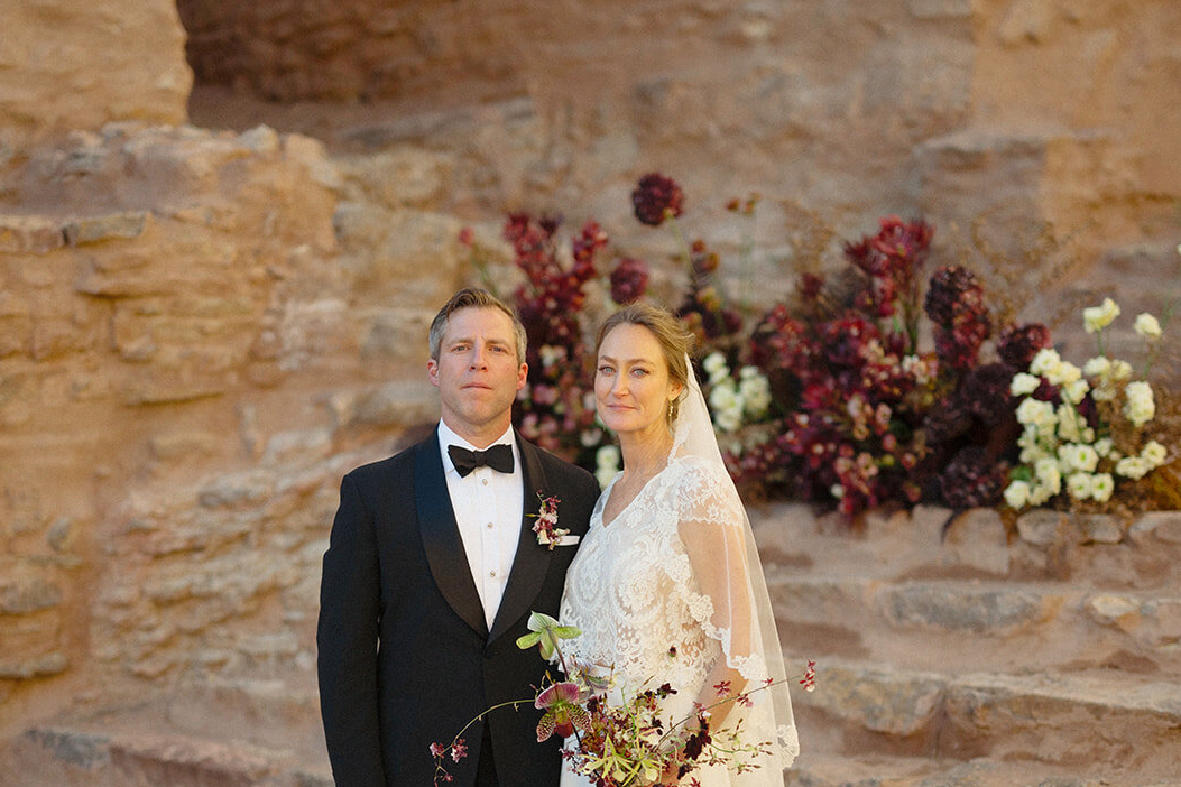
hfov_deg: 26.7
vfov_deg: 17.8
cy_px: 630
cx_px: 593
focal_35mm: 76
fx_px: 2493
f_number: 1.2
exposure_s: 1/3200
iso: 160
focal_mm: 50
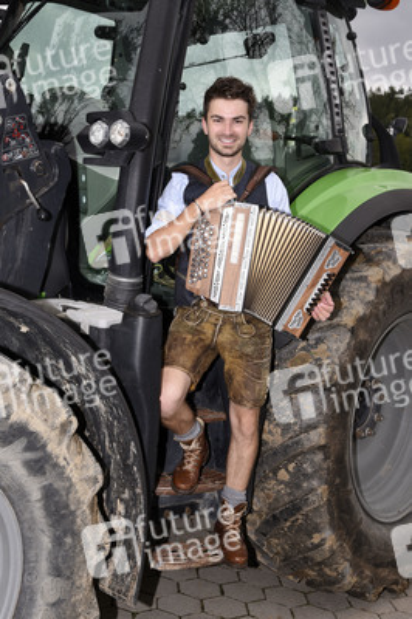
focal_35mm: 40
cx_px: 206
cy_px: 310
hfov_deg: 33.3
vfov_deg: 48.5
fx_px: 688
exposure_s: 1/160
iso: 320
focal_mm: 40
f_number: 9
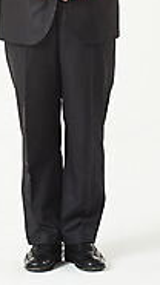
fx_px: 1675
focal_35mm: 222
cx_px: 62
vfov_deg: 9.6
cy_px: -11
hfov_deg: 5.5
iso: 100
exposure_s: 1/125
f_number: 11
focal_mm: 98
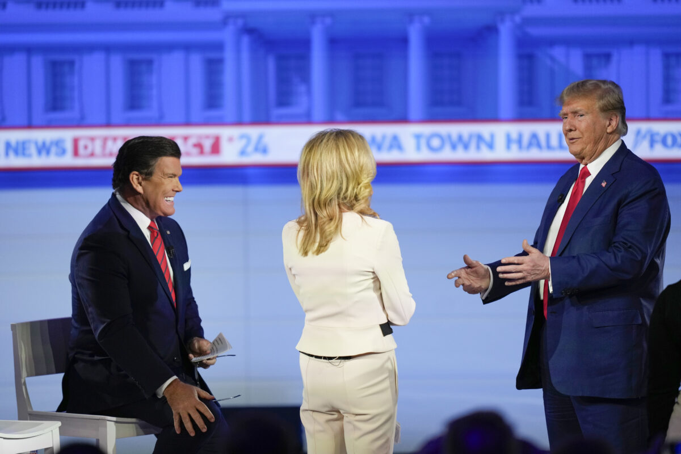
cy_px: 227
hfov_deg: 5.2
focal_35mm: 400
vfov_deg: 3.4
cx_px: 340
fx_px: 7566
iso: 1600
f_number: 2.8
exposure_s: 1/500
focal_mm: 400
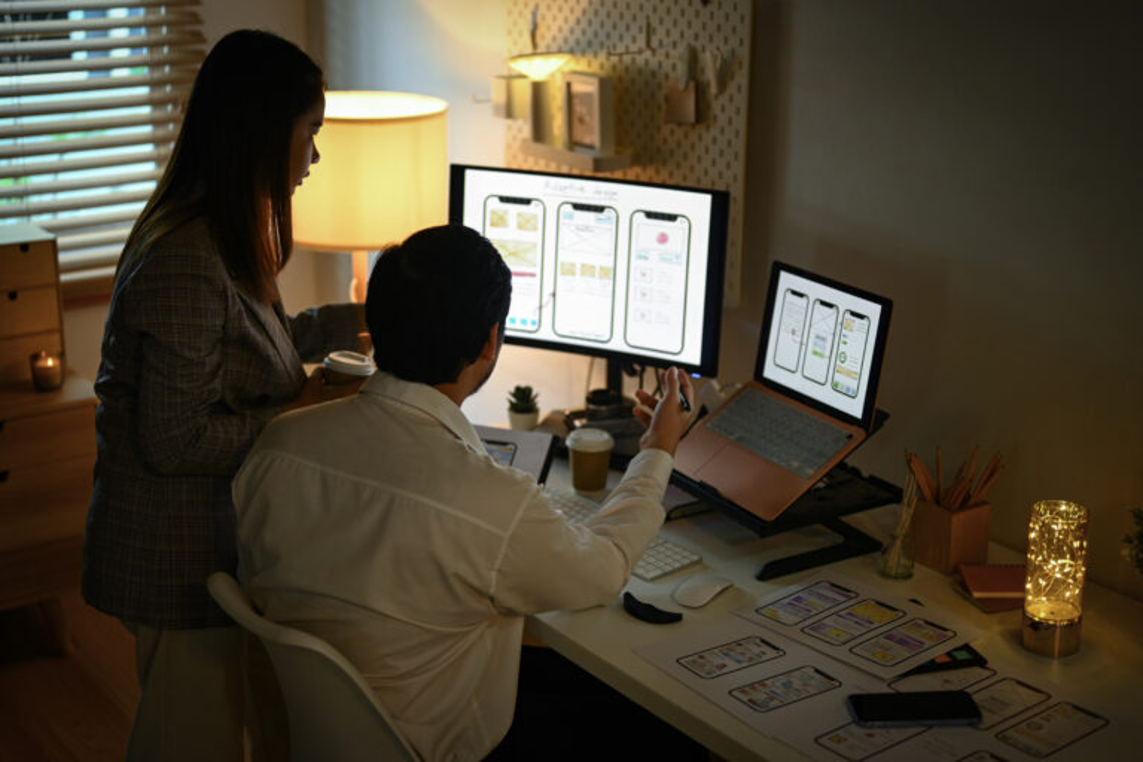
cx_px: 572
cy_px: 381
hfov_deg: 39.6
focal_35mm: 50
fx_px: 1587
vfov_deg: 27.0
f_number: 1.8
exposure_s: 1/125
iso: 400
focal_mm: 50
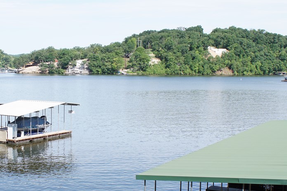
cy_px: 106
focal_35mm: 61
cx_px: 98
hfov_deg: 32.6
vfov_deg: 22.3
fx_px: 486
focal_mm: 26
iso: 100
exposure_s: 1/125
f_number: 7.1
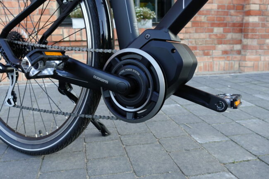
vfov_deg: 37.8
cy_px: 90
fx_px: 261
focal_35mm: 35
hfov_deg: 54.4
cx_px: 134
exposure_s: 1/80
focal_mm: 12.81
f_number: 4.5
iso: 400
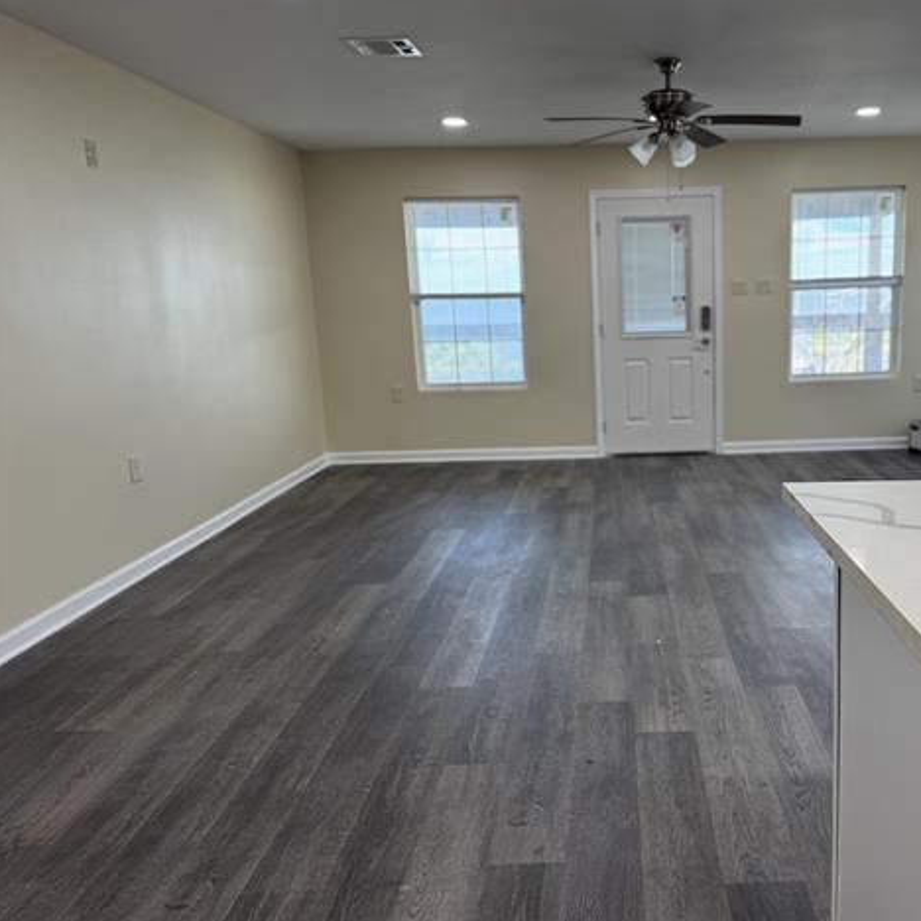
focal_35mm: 29
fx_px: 873
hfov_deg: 54.4
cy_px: 451
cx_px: 622
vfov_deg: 55.6
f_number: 1.78
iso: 80
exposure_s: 1/125
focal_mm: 6.76
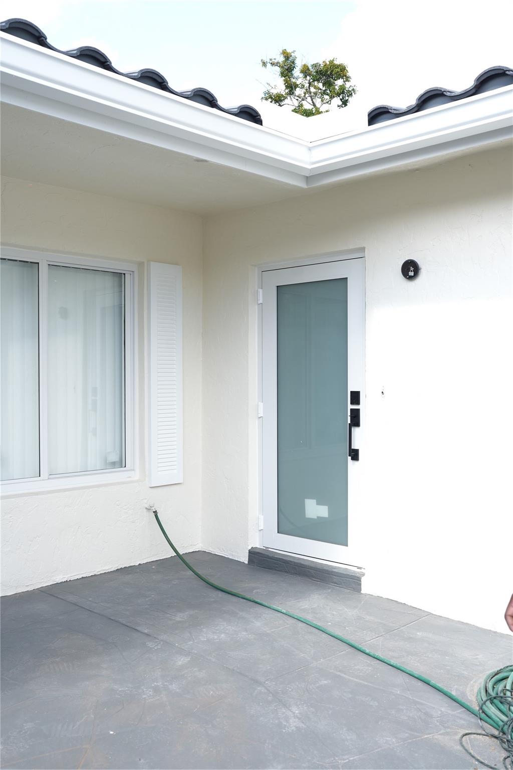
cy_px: 385
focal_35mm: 35
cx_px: 256
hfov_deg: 37.9
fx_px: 748
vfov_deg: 54.4
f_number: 5
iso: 160
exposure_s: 1/125
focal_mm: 35
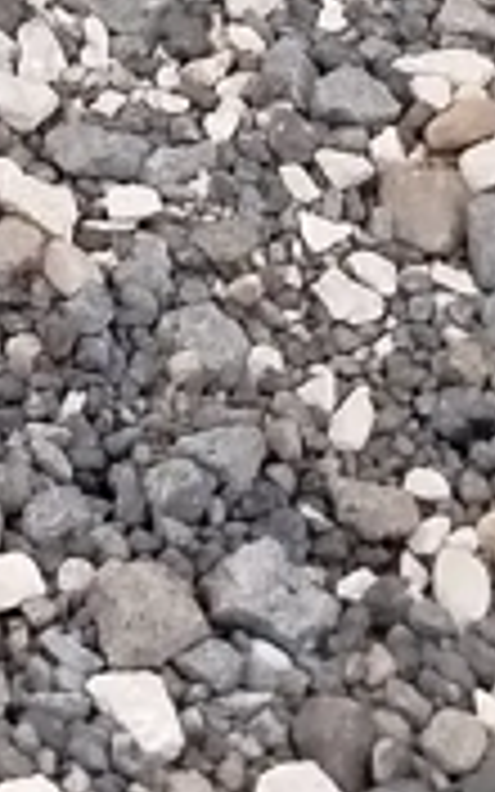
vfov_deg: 9.6
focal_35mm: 193
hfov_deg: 6.2
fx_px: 4166
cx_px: -1107
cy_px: -1125
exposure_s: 1/395
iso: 50
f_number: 1.7
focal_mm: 5.31
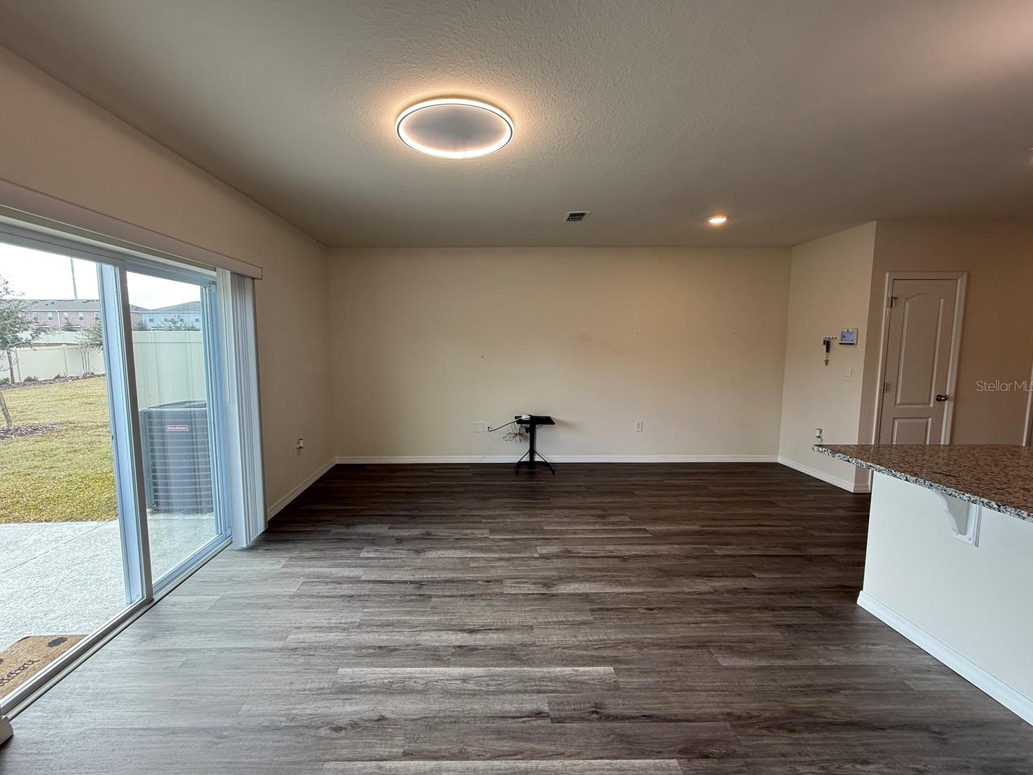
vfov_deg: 81.8
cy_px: 385
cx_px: 488
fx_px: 448
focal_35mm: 15
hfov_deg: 98.1
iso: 125
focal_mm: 2.22
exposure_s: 1/120
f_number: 2.2
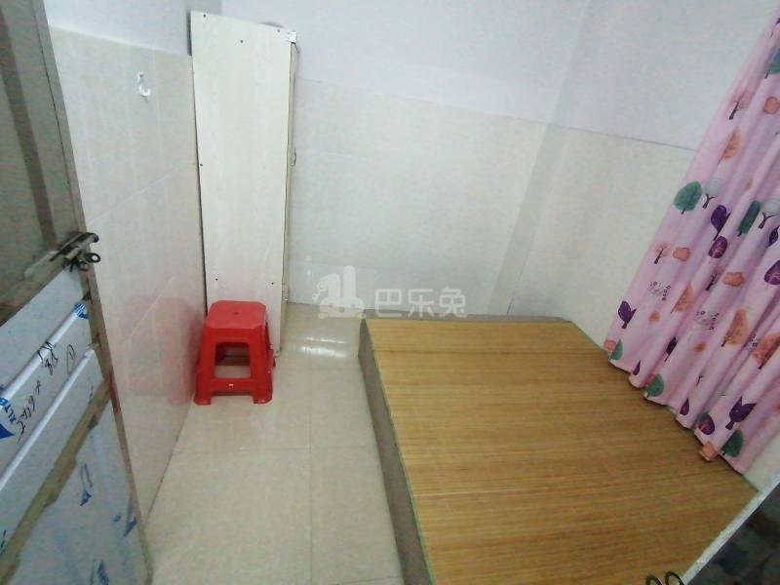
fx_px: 383
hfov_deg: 91.0
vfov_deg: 74.7
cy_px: 292
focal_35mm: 17
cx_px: 390
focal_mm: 1.78
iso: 640
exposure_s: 1/20
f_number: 2.4
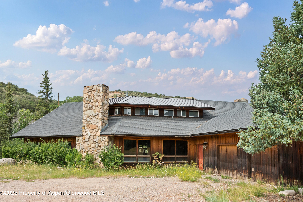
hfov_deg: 58.7
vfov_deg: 41.1
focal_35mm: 32
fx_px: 269
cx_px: 152
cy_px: 101
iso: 500
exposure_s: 1/640
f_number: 7.1
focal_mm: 21.5
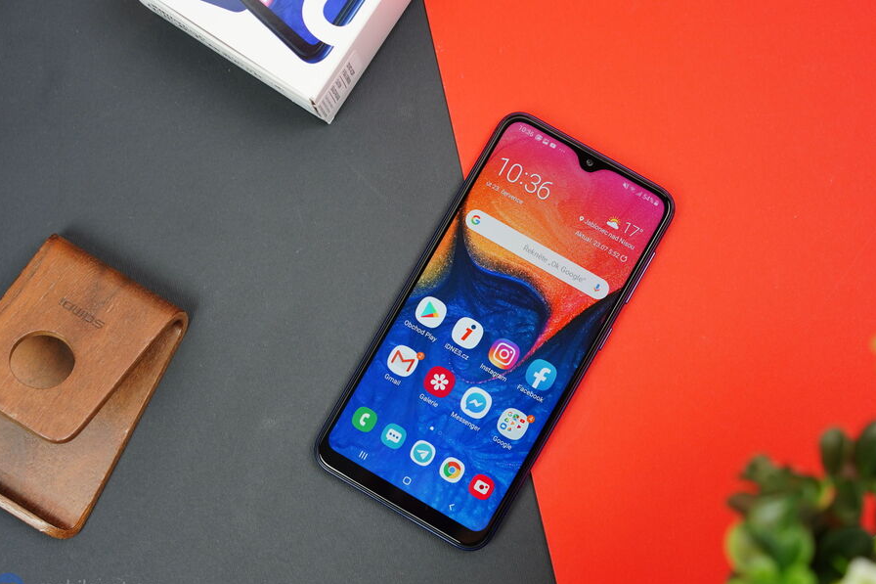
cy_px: 305
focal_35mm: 59
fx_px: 1435
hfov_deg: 33.9
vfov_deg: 23.0
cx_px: 449
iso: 640
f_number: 5
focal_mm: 55
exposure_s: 1/125
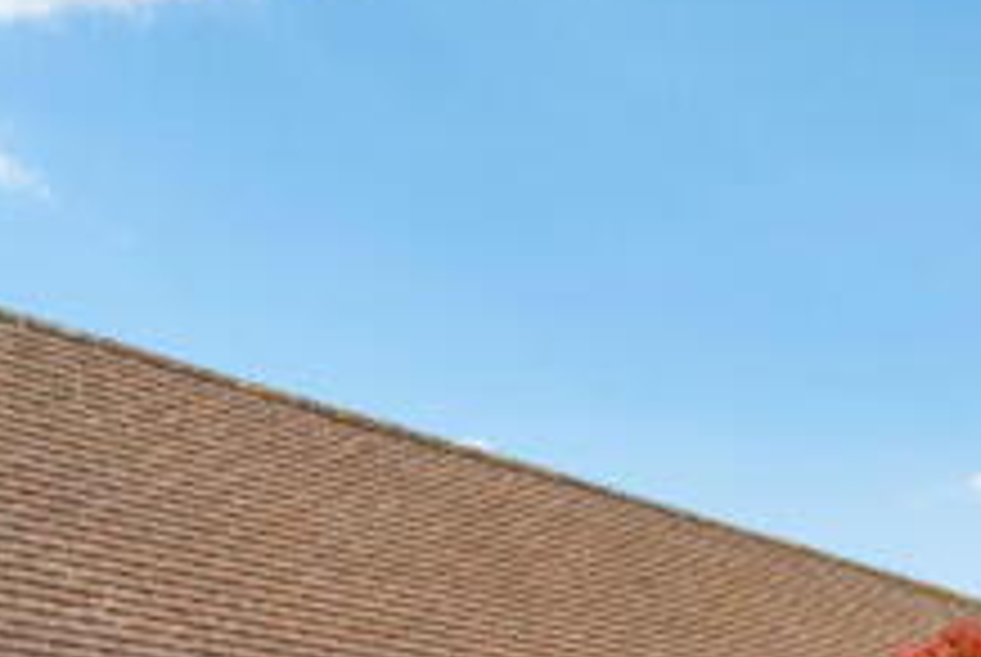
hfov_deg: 29.6
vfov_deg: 23.3
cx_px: 1379
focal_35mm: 48
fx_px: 1310
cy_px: 952
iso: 100
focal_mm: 16
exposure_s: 1/125
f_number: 8
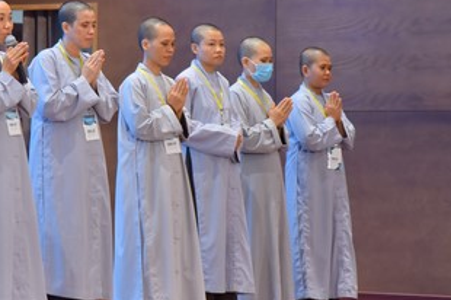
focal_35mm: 252
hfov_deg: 8.2
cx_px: 96
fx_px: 3154
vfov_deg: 5.4
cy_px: 60
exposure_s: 1/125
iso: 1000
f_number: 4.5
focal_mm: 120
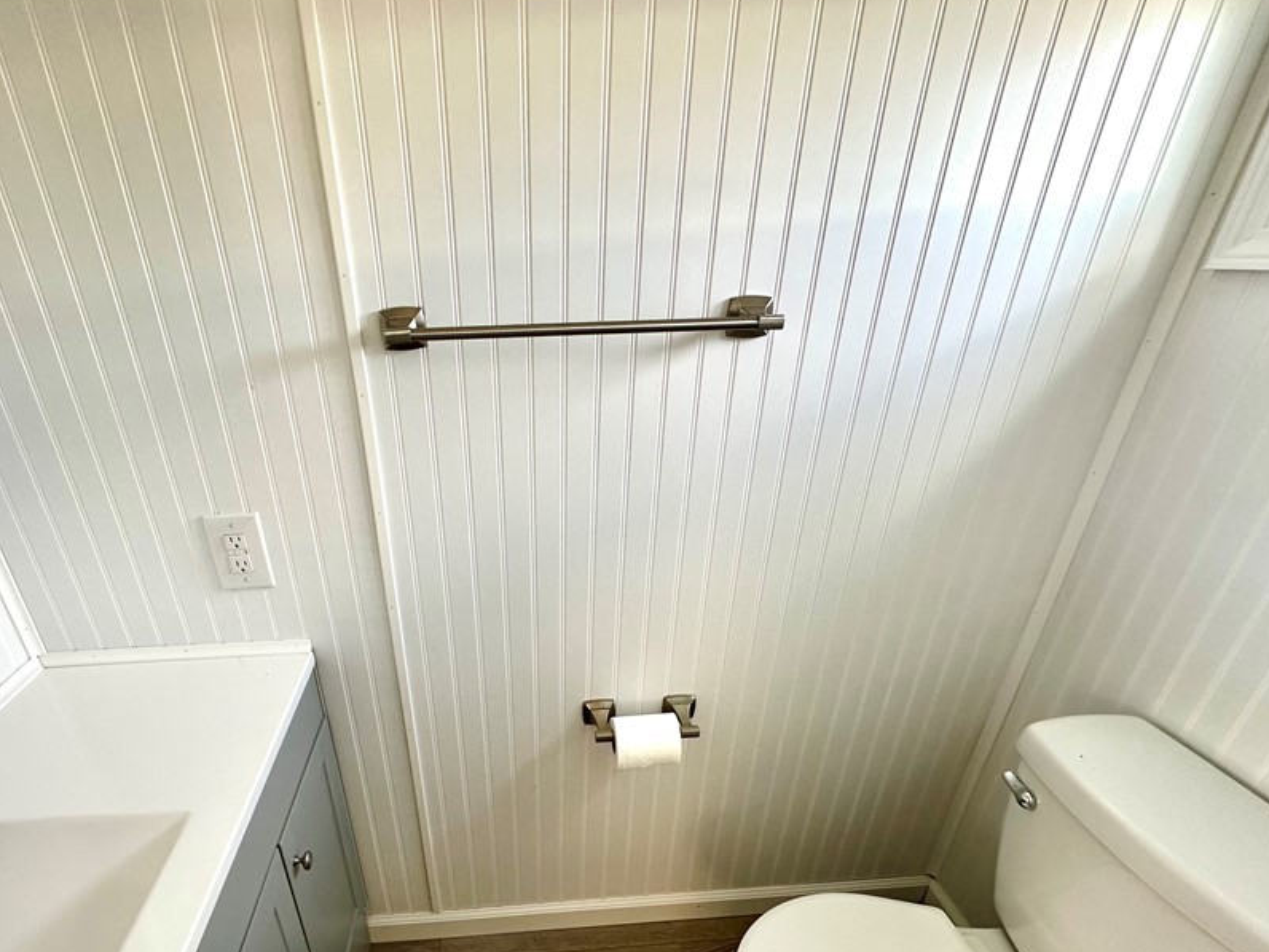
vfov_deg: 70.3
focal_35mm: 18
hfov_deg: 86.9
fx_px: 660
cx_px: 521
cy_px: 601
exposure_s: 1/60
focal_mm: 2.22
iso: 160
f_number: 2.2
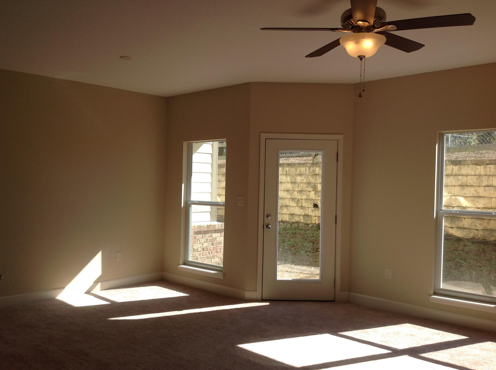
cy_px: 185
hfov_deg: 52.7
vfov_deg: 40.6
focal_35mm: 35
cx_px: 248
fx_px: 501
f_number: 2.4
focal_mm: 4.28
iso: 50
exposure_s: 1/451
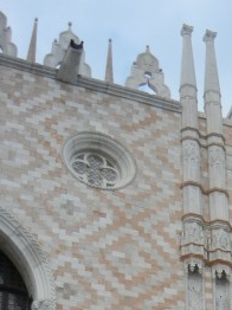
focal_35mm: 132
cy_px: 414
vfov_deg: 14.3
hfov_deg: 11.0
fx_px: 1181
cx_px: 286
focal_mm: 8.1
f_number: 3.8
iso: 160
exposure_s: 1/335
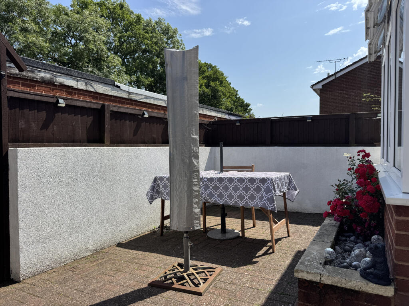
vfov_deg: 56.8
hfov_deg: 71.6
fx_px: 284
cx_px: 204
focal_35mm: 24
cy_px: 153
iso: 80
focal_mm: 6.76
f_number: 1.78
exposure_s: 1/4950
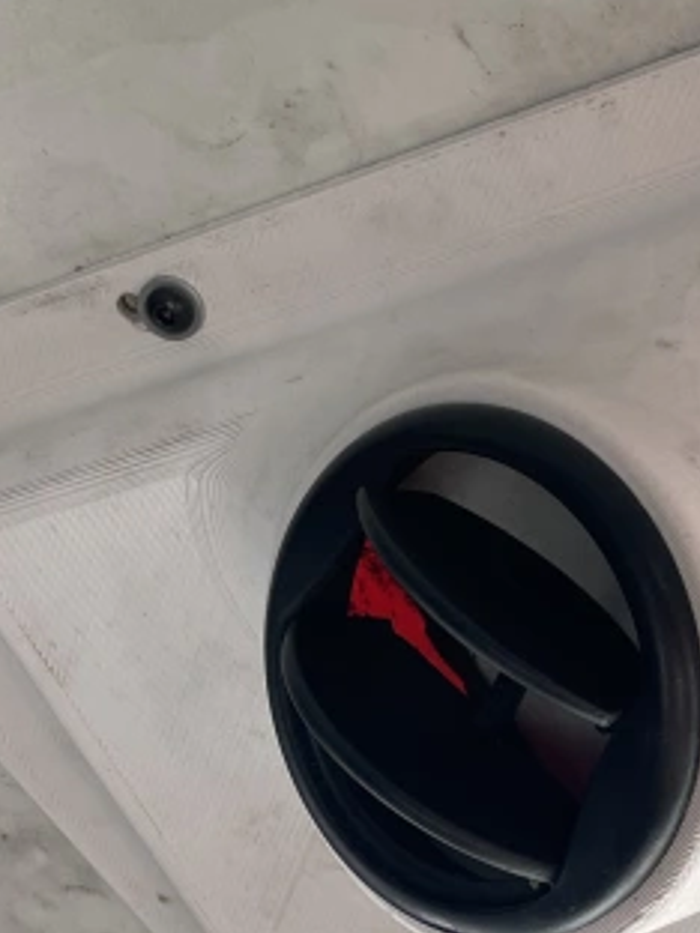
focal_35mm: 89
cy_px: 952
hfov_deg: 16.6
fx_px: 2400
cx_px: 467
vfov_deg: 21.2
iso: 32
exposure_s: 1/121
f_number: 1.6
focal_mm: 4.2
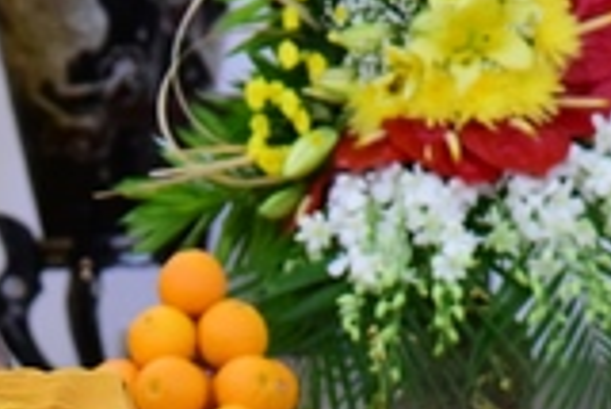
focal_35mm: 488
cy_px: 577
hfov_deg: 4.2
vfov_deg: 2.8
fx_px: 8290
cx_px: -172
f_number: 5
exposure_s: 1/125
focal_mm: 120
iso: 6400
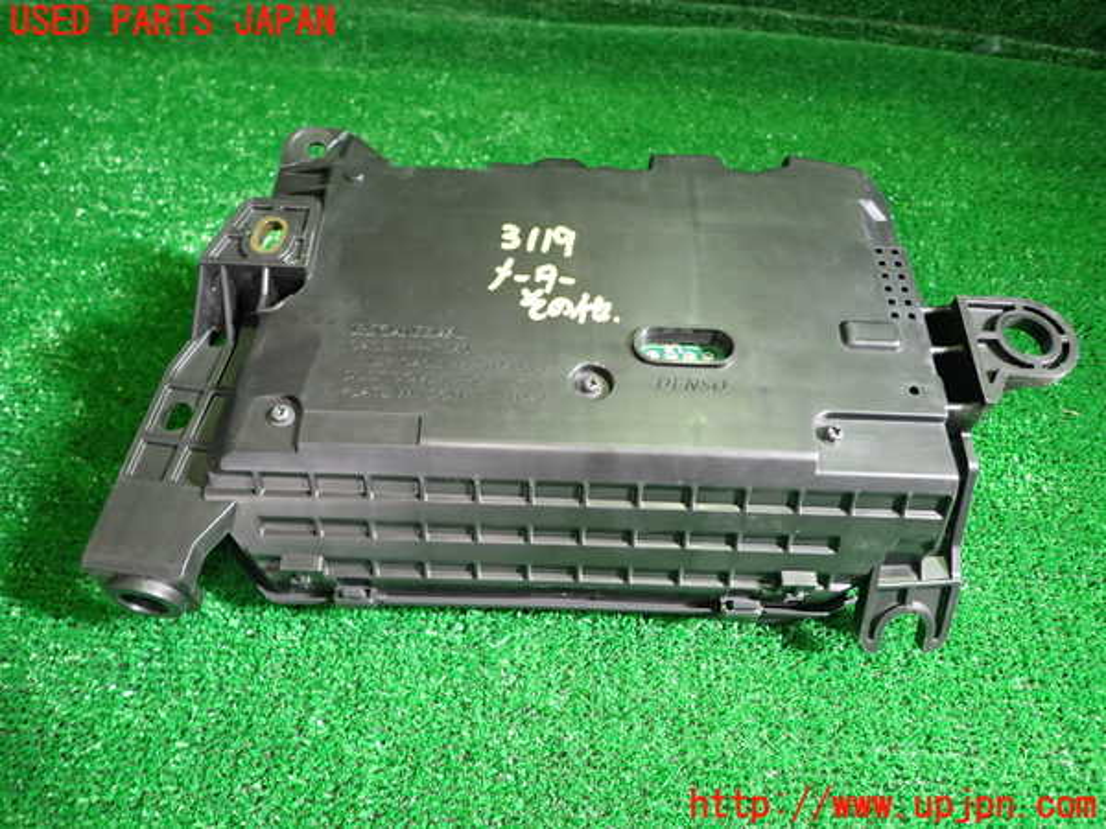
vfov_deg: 54.9
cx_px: 553
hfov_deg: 69.4
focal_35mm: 25
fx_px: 799
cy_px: 414
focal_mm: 4.5
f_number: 2
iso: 250
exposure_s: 1/30
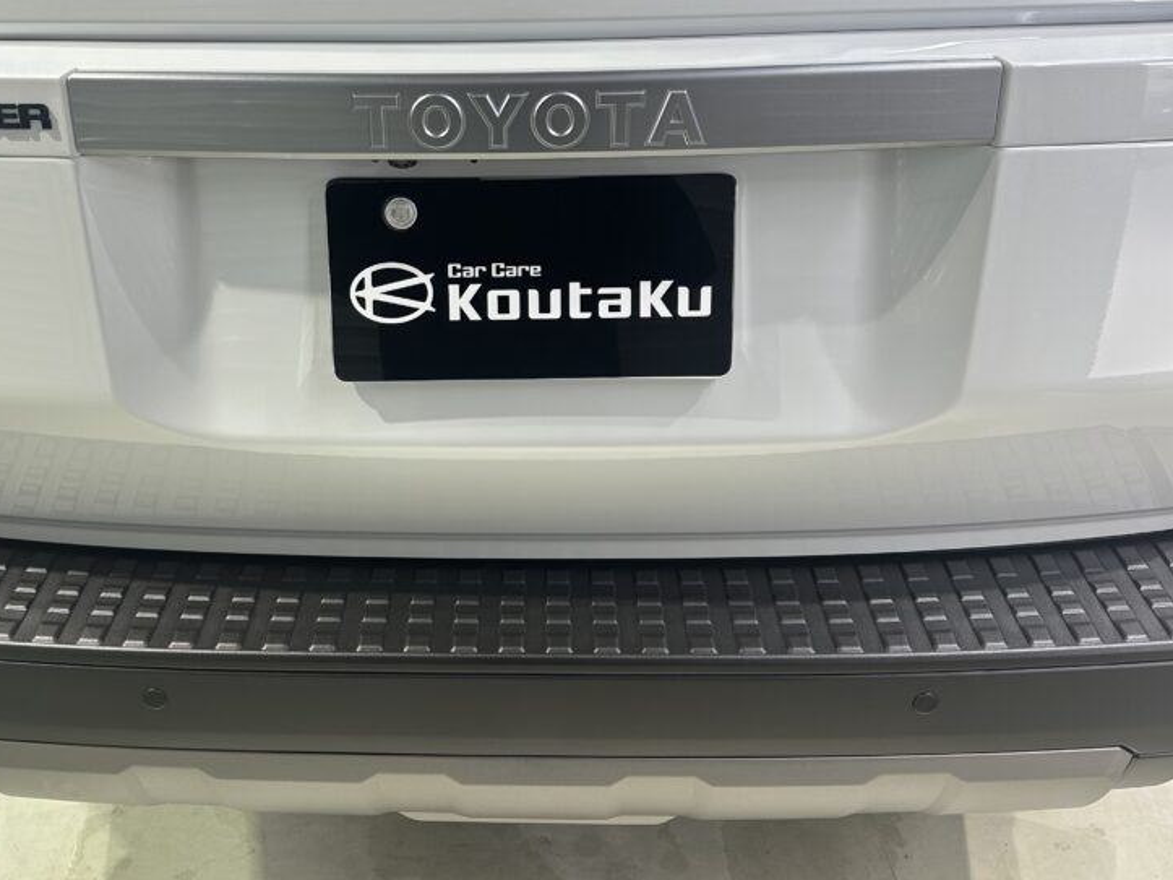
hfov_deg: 53.8
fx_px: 1152
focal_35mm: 34
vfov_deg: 41.6
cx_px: 501
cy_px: 347
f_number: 1.78
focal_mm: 6.86
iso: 100
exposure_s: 1/120
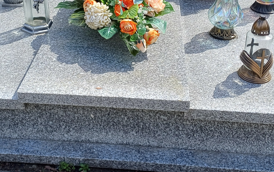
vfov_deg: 22.6
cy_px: 22
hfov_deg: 36.2
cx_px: 116
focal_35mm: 56
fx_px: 418
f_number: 1.8
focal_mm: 4.65
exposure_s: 1/507
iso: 50
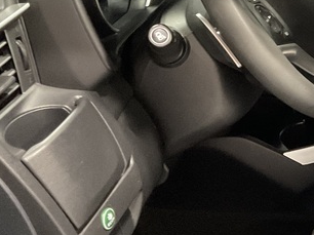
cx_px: 464
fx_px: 825
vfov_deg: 16.0
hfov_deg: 19.1
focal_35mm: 91
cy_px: 26
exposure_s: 1/25
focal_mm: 3
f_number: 1.8
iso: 320
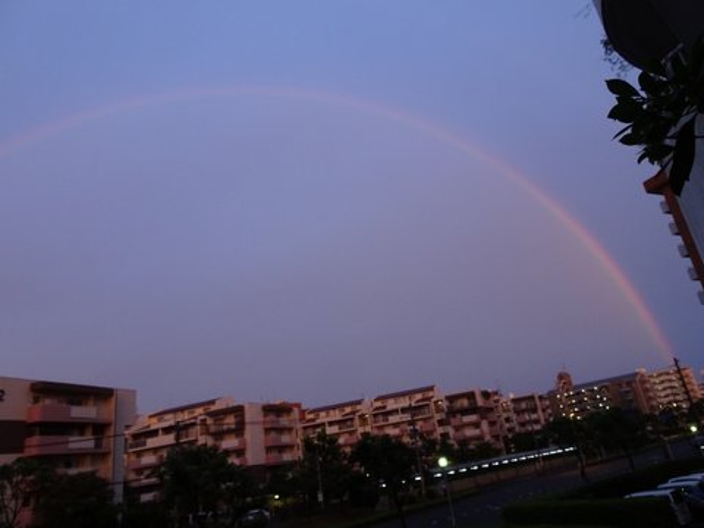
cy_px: 264
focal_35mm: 24
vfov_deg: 56.8
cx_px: 352
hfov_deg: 71.6
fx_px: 488
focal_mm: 4.1
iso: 320
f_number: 3.5
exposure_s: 1/30
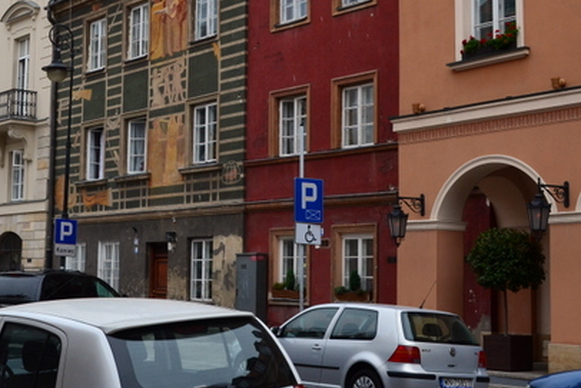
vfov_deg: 20.9
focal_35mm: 65
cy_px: 143
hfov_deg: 30.5
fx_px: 1049
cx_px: 157
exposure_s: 1/125
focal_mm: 22
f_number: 9
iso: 400
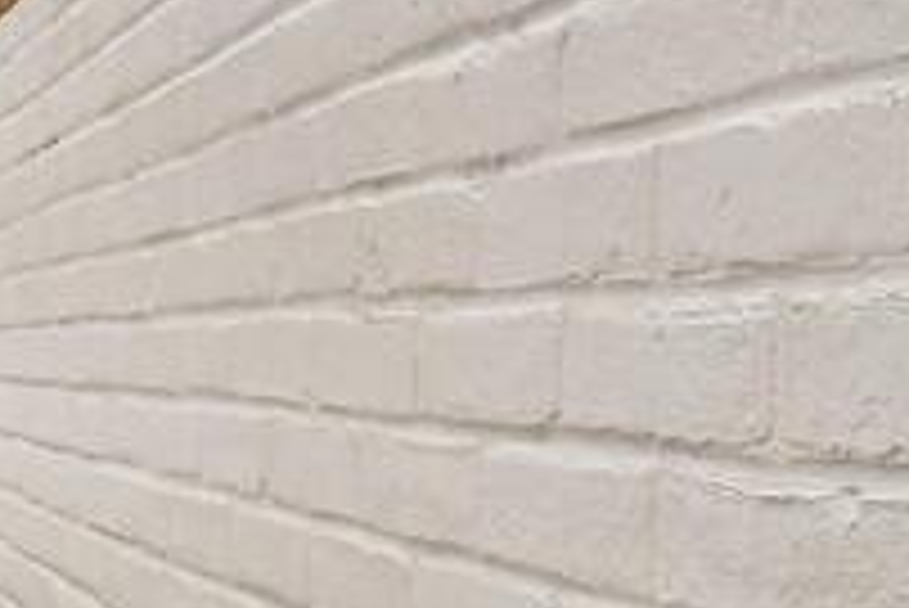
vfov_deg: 18.0
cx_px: -878
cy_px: 349
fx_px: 1920
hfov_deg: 18.4
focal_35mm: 76
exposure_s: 1/250
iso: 400
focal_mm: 10
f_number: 8
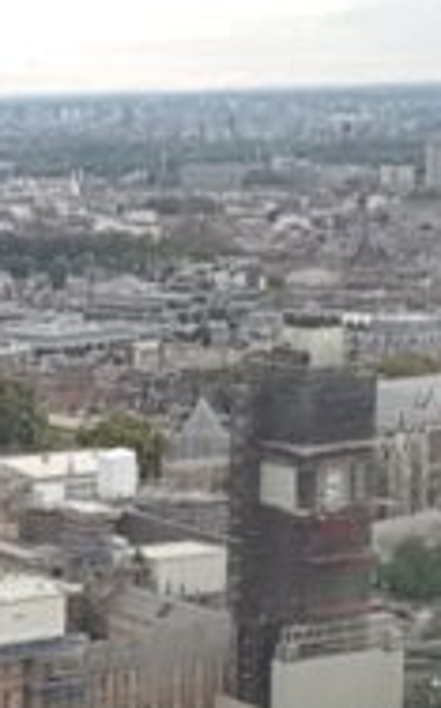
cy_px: 343
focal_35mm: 91
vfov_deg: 22.8
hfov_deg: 10.9
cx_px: -765
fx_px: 1755
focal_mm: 2.1
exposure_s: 1/546
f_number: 1.7
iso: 50
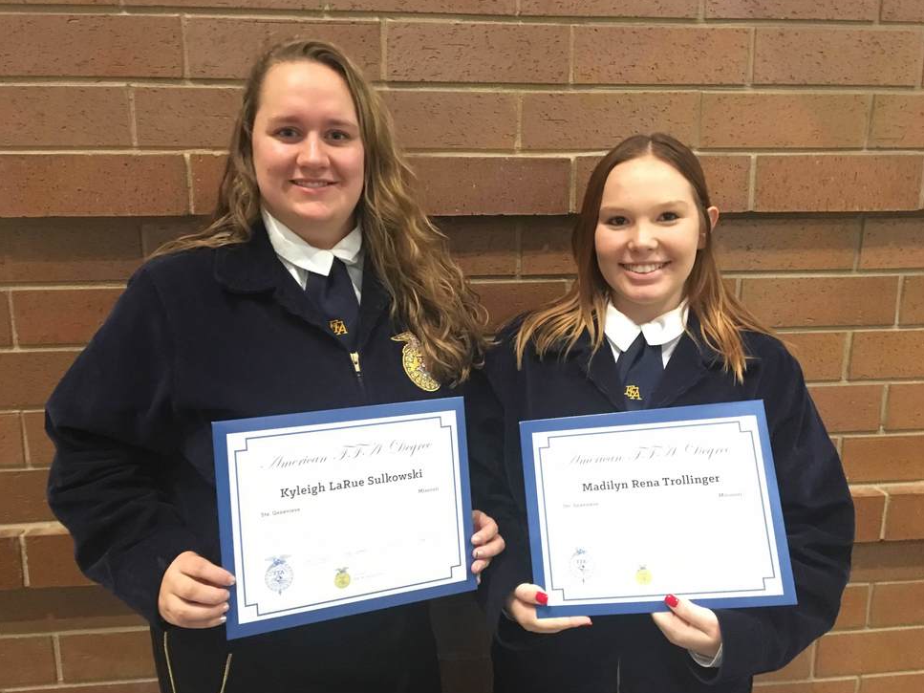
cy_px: 347
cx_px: 460
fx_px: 801
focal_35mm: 30
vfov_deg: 46.8
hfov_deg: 60.0
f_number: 2.2
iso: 640
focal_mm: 4.15
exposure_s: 1/15
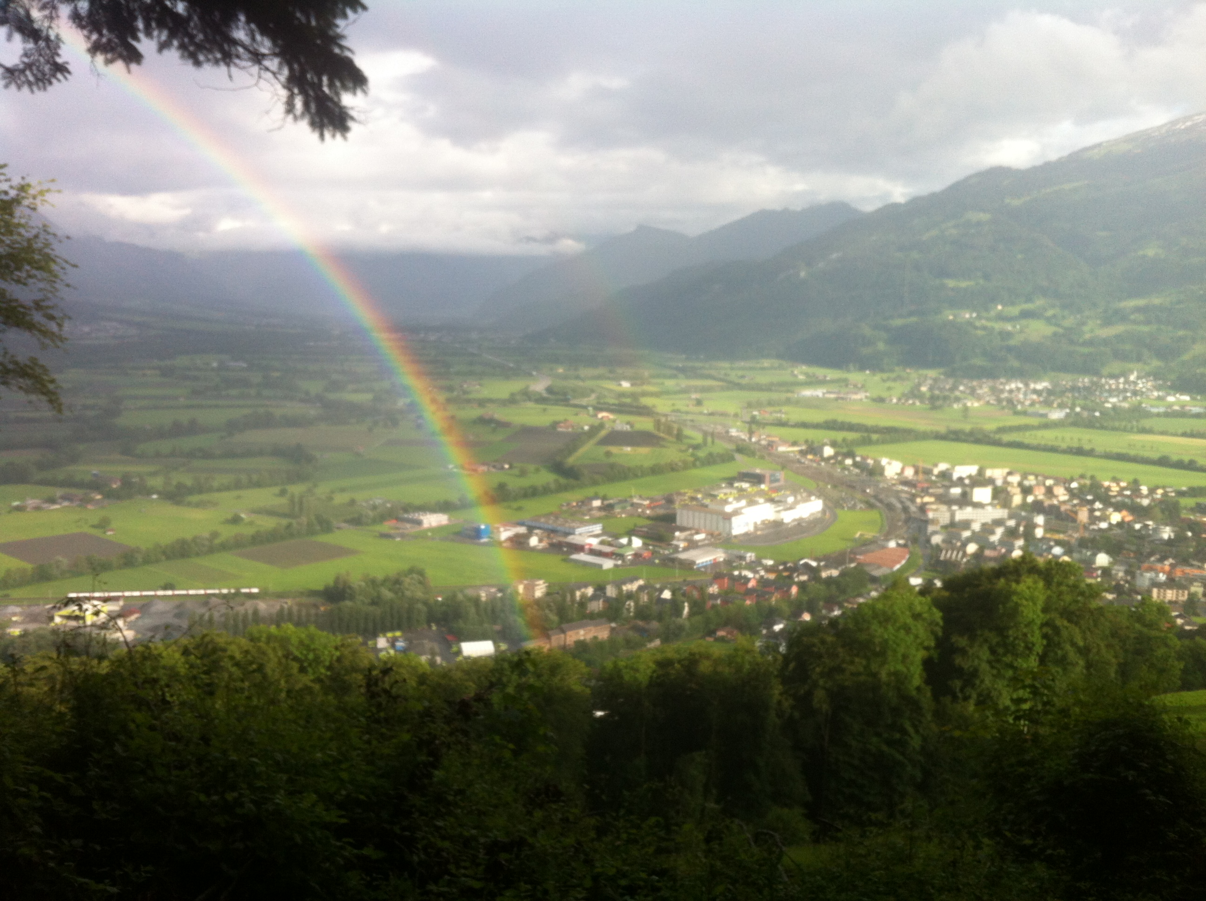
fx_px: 1218
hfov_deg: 52.7
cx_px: 603
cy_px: 450
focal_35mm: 35
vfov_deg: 40.6
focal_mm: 3.85
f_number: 2.8
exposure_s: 1/580
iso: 80
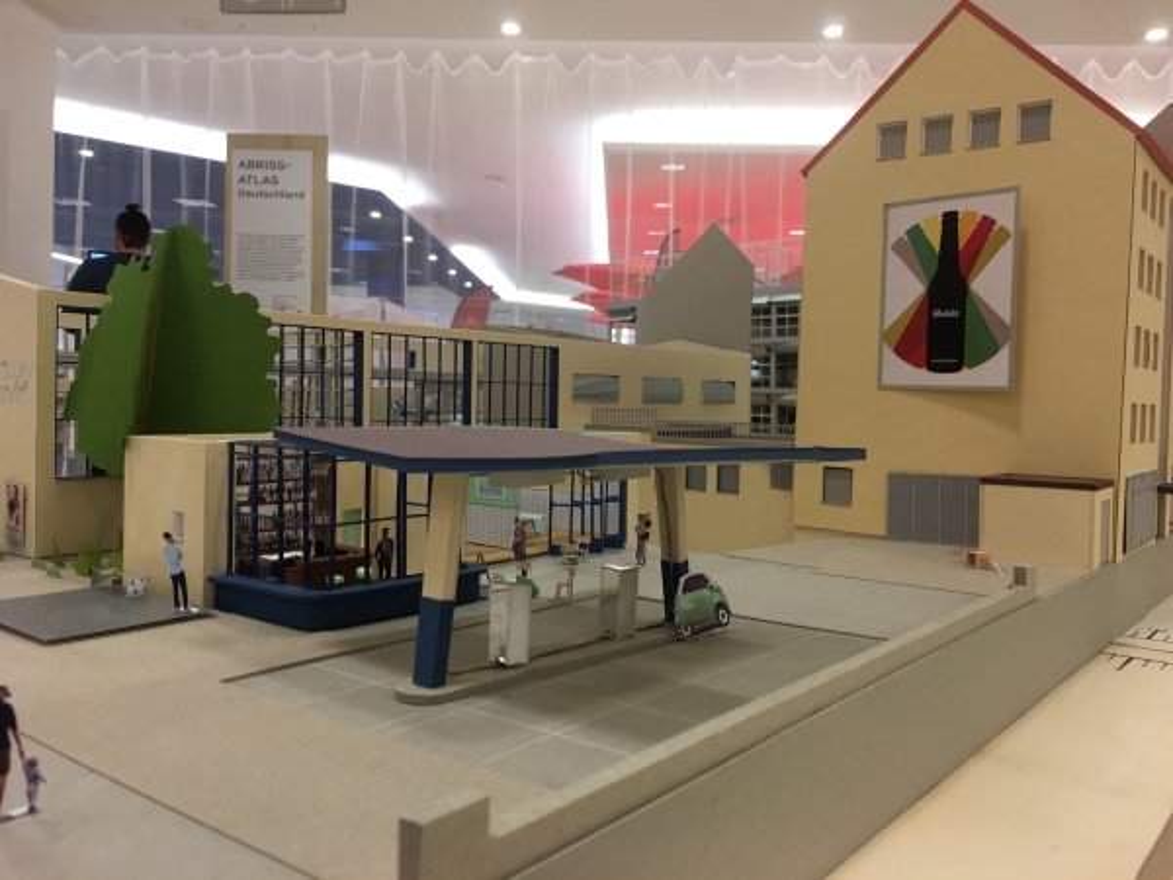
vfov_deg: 48.2
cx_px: 586
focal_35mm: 29
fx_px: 983
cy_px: 440
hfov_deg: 61.7
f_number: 2.2
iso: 50
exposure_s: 1/33
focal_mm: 4.15
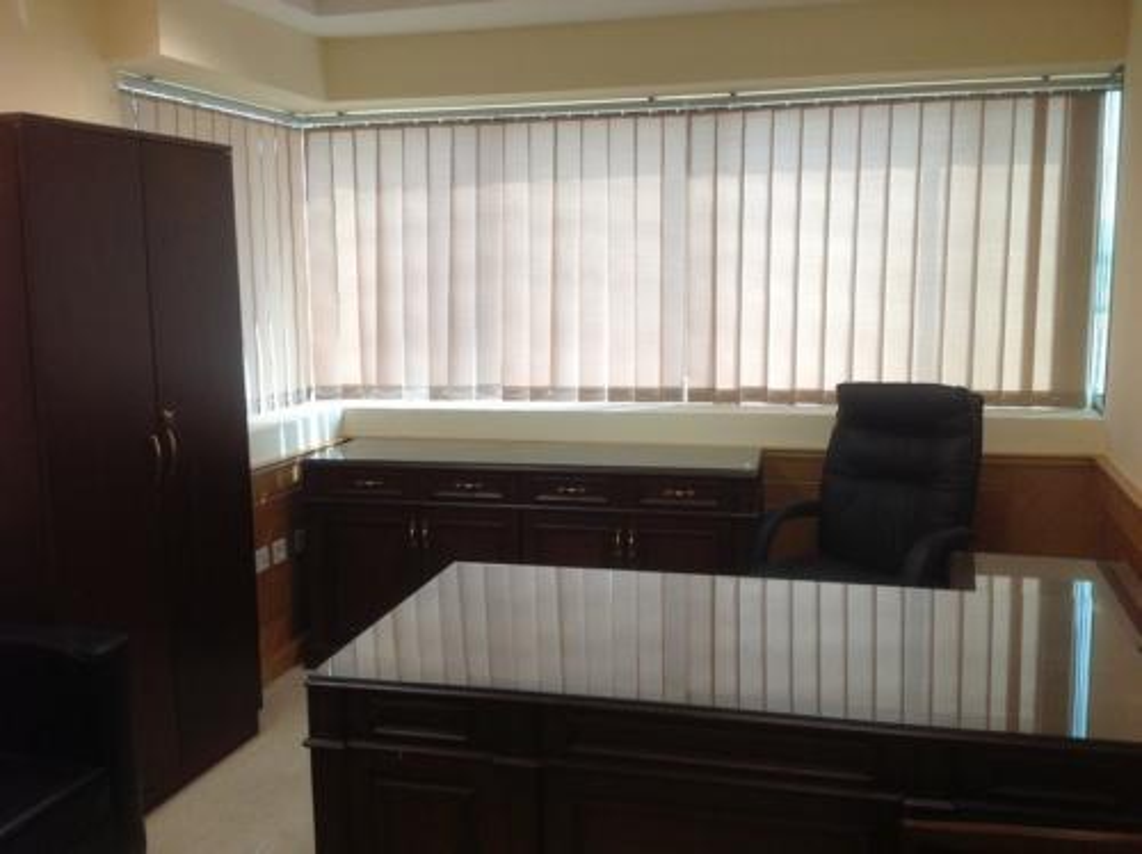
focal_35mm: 35
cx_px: 571
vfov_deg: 40.6
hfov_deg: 52.7
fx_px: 1154
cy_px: 427
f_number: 2.4
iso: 125
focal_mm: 4.28
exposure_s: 1/120
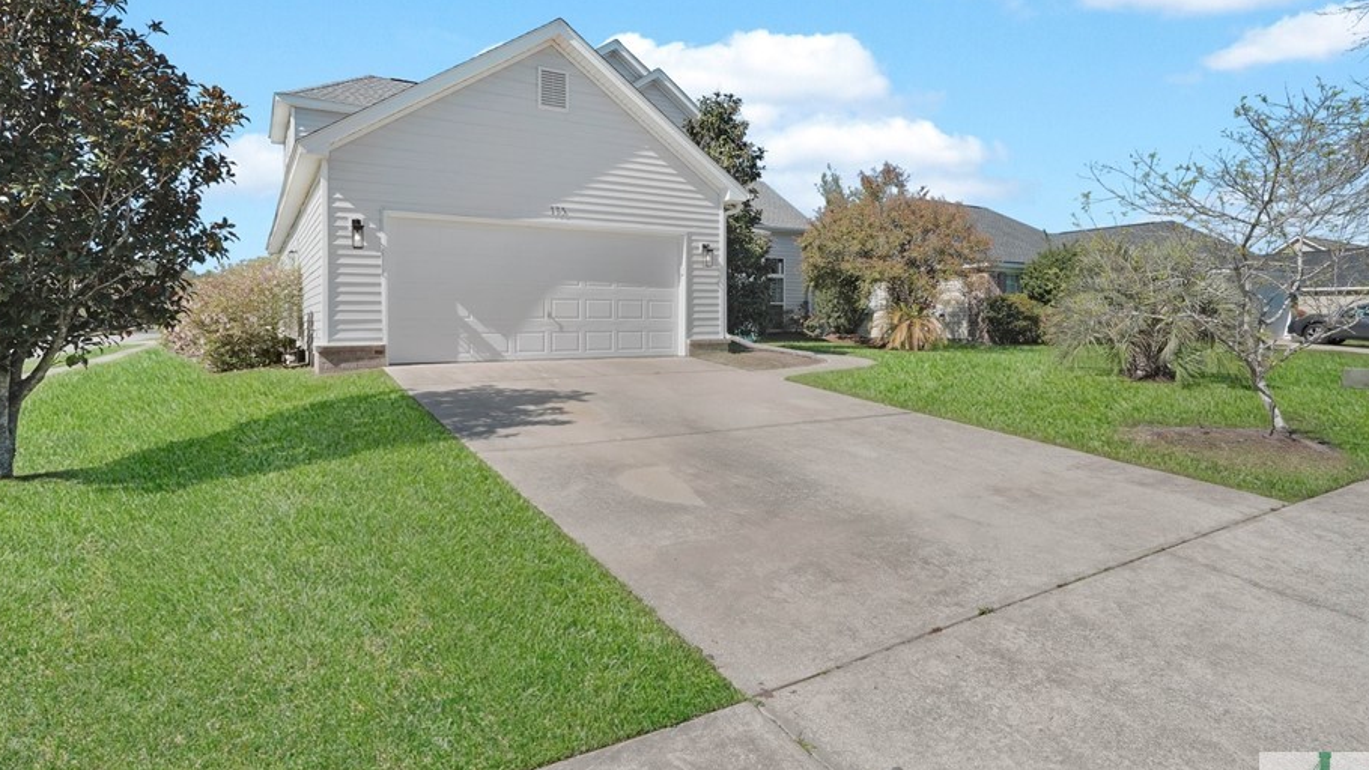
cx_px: 704
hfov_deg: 86.6
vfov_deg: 55.6
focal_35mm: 20
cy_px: 318
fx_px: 726
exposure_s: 1/250
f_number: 9
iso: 320
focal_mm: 16
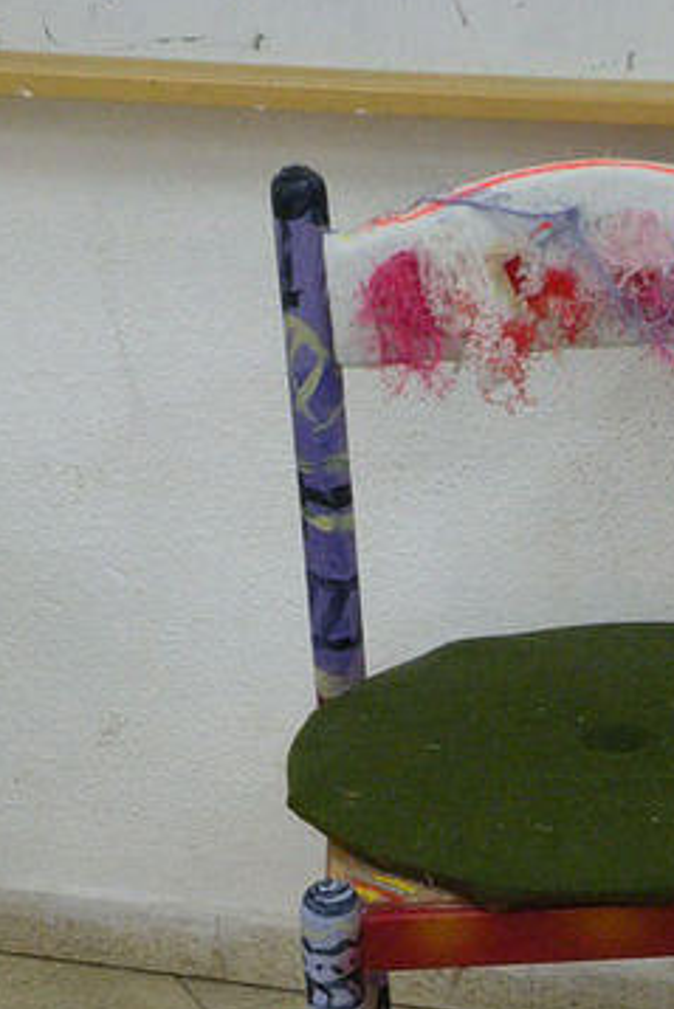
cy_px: 846
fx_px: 2918
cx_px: 620
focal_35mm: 104
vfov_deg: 19.4
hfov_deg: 13.1
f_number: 3.5
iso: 384
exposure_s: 1/65.1
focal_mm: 9.8
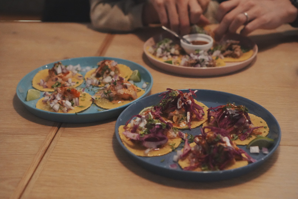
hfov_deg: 37.8
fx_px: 435
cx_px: 149
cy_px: 100
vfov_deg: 25.8
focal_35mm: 52
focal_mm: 35
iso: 6400
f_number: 2.8
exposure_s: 1/400
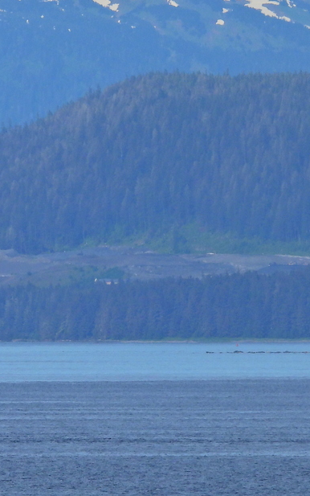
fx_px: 14845
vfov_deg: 1.9
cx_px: 16
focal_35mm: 1099
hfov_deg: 1.2
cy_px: 152
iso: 100
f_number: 5
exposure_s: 1/1600
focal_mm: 89.2
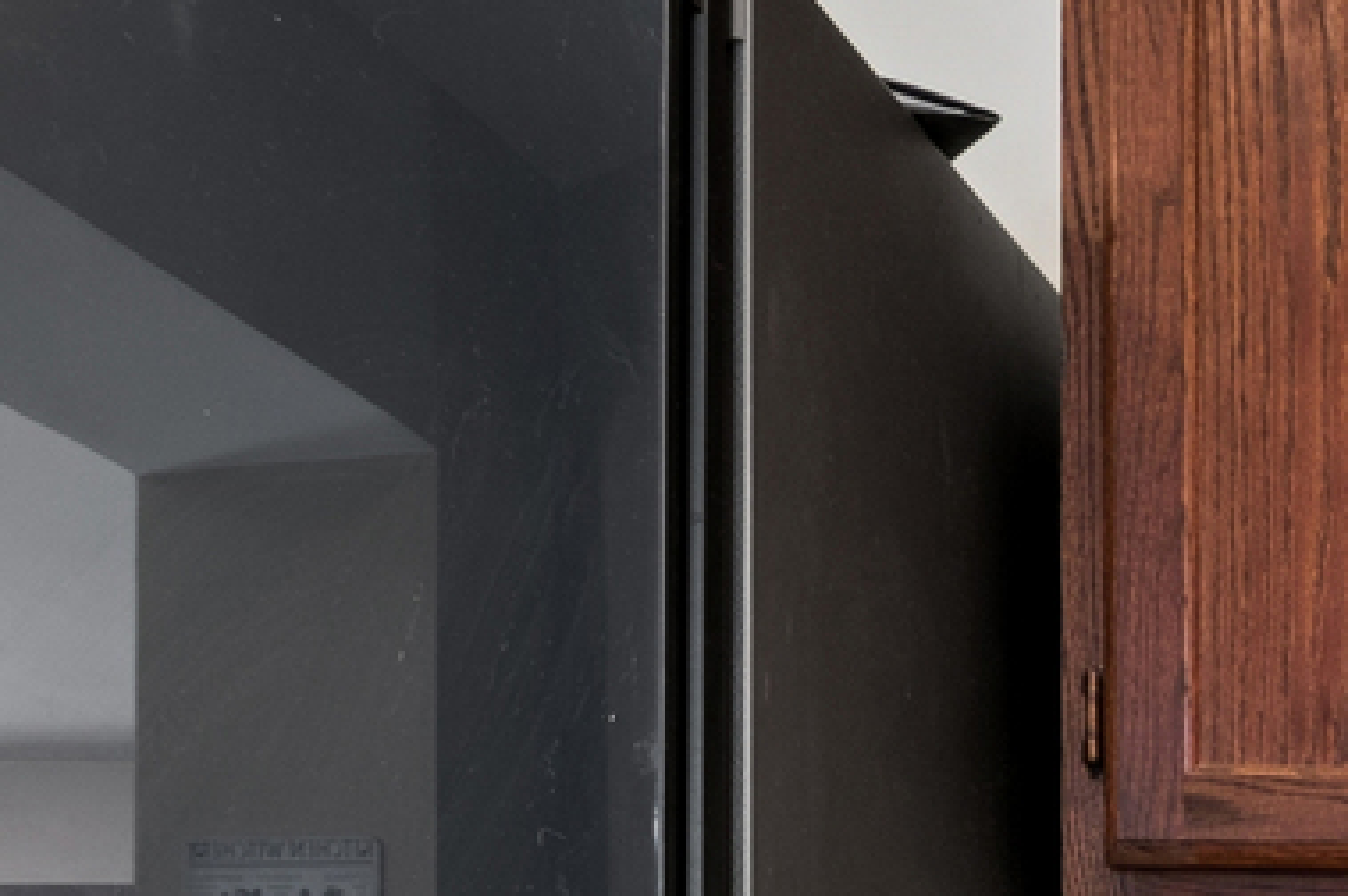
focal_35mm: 77
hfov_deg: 21.7
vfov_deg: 15.4
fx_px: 2881
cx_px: 2056
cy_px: 1586
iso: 250
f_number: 8
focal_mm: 12
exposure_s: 1/3.33
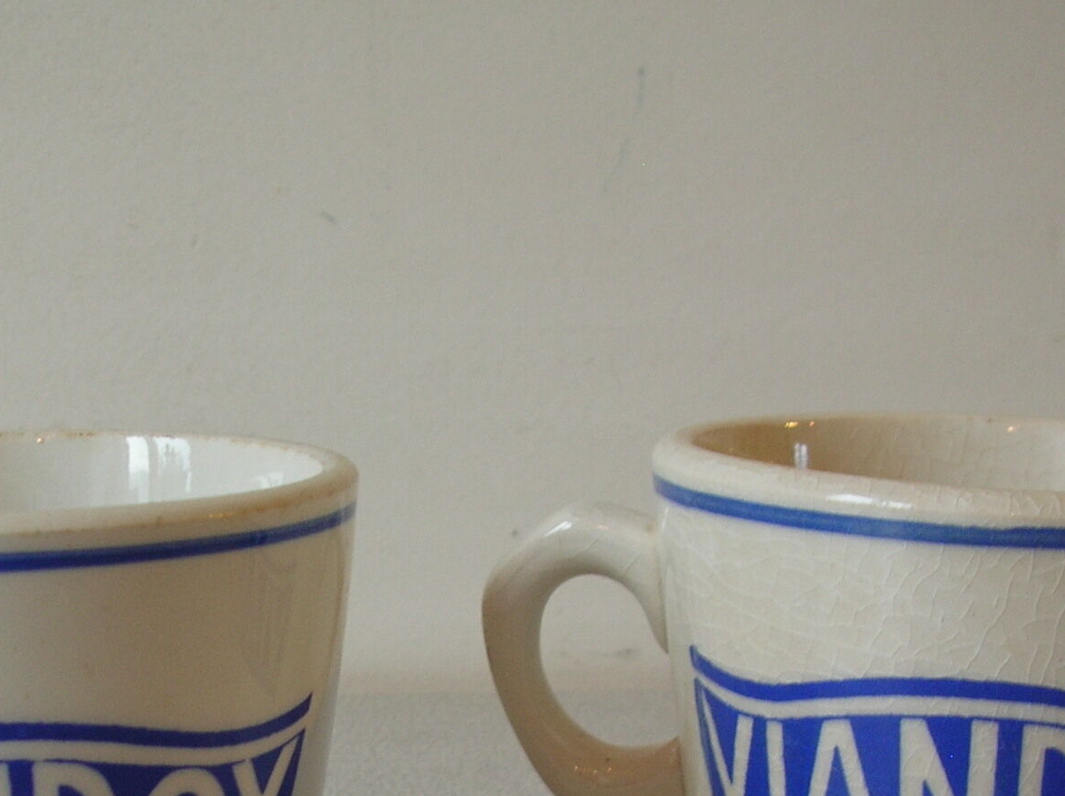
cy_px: 744
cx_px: 402
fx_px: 2090
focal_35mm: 68
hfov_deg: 28.5
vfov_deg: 21.0
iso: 50
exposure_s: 1/9.7
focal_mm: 5.8
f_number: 2.8
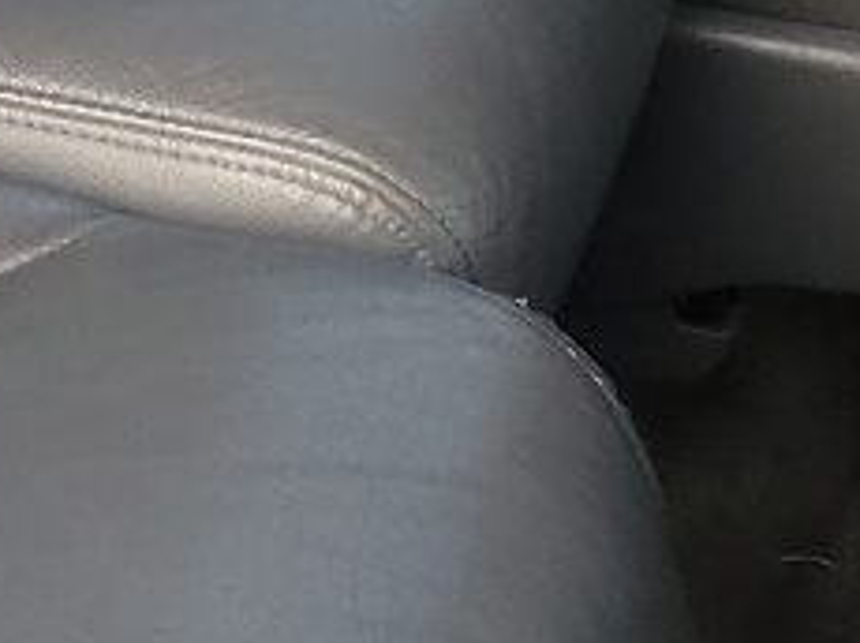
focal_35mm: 181
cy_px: -452
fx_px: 4492
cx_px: -953
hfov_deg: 10.0
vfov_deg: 8.0
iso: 58
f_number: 1.5
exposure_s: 1/60.2
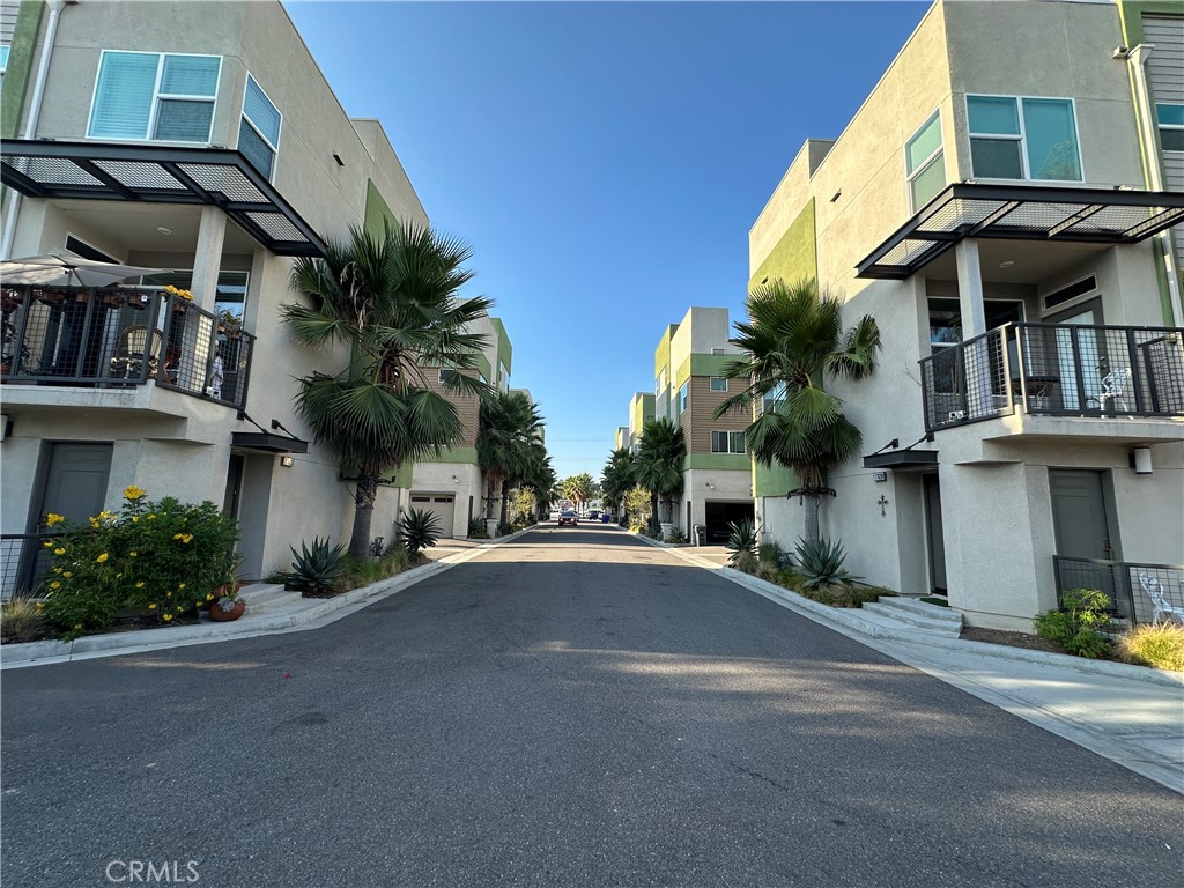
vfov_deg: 85.7
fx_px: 479
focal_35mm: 14
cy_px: 444
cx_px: 592
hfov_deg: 102.1
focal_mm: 2.22
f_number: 2.2
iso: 40
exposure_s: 1/711
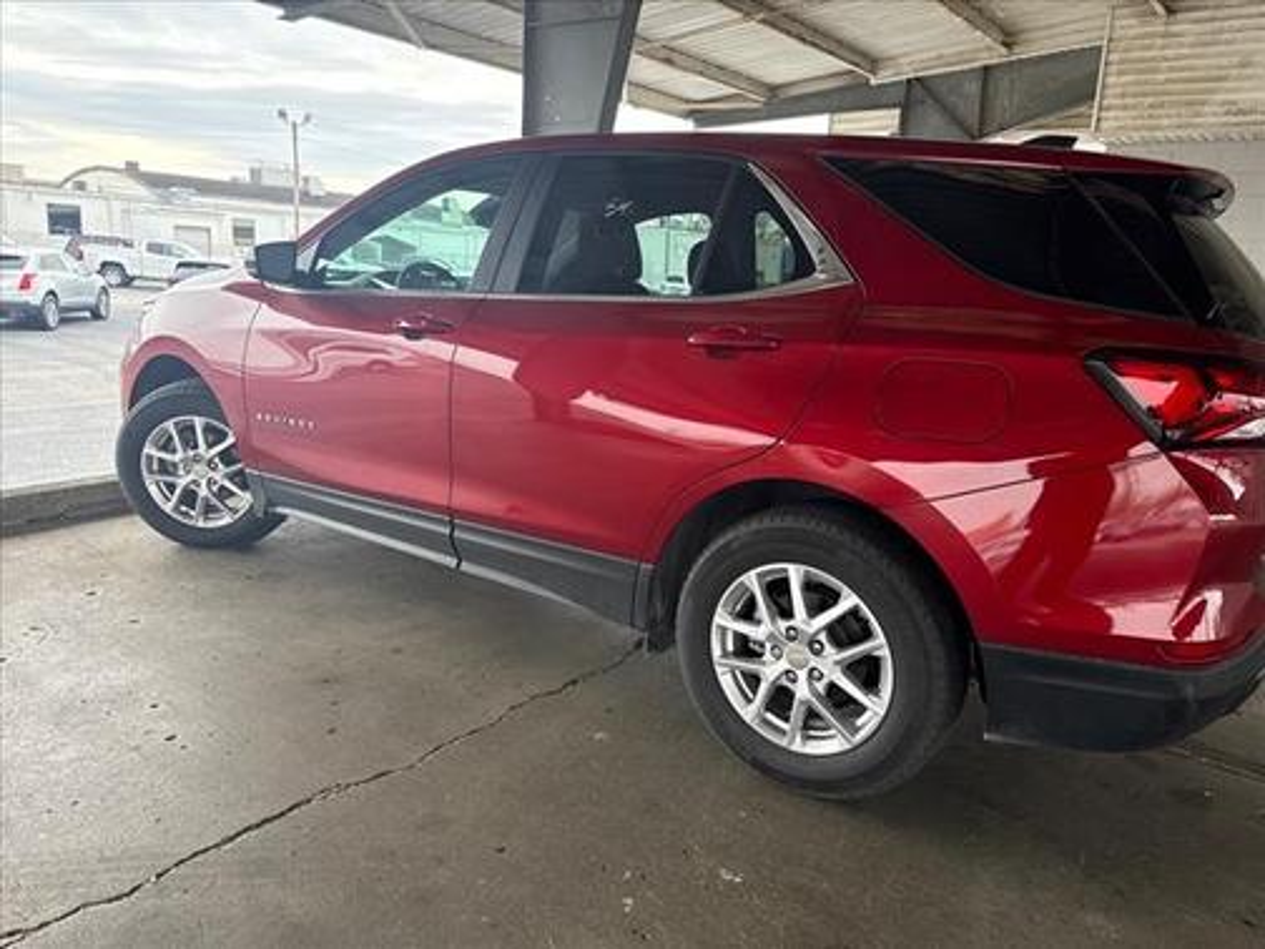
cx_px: 632
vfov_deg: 56.8
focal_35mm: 24
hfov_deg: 71.6
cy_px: 474
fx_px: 877
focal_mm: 6.76
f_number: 1.78
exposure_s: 1/188
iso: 200
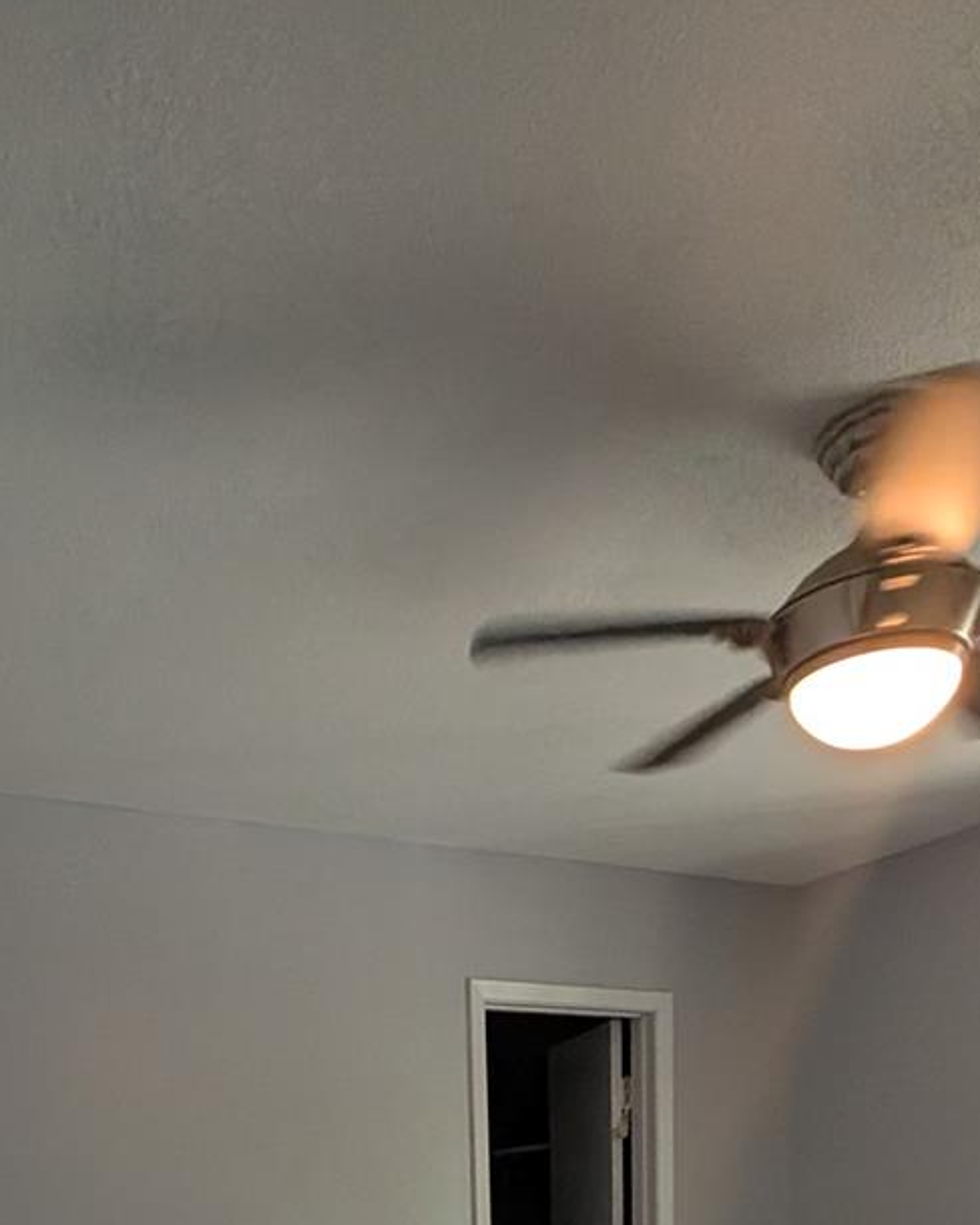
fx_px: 1160
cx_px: 389
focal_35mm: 32
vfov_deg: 40.1
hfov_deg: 45.5
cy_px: 1460
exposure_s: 1/120
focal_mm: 1.95
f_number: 2.2
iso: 265
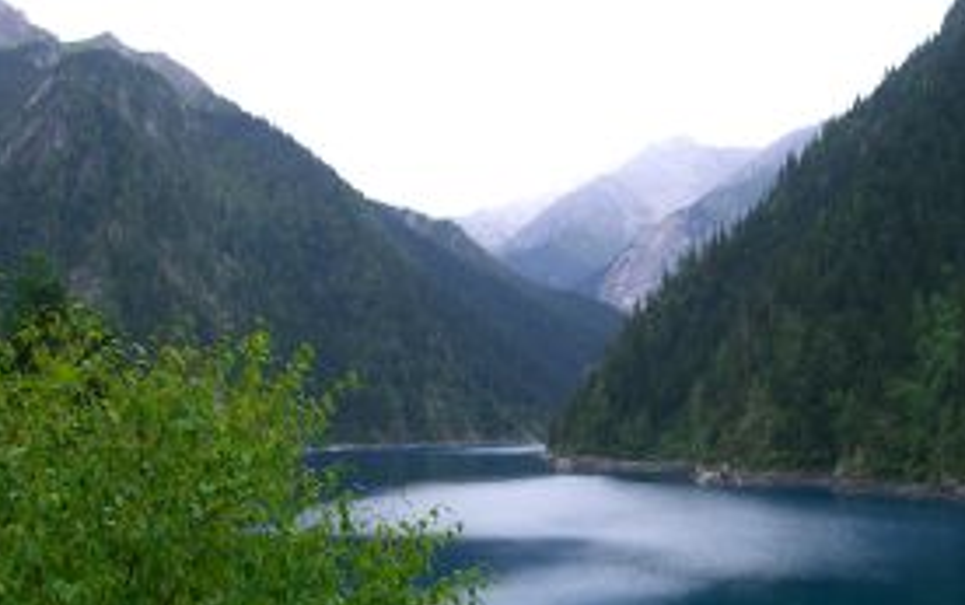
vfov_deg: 23.0
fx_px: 1474
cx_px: 605
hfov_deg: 36.0
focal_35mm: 56
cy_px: 444
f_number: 4
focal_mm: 7.9
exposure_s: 1/200
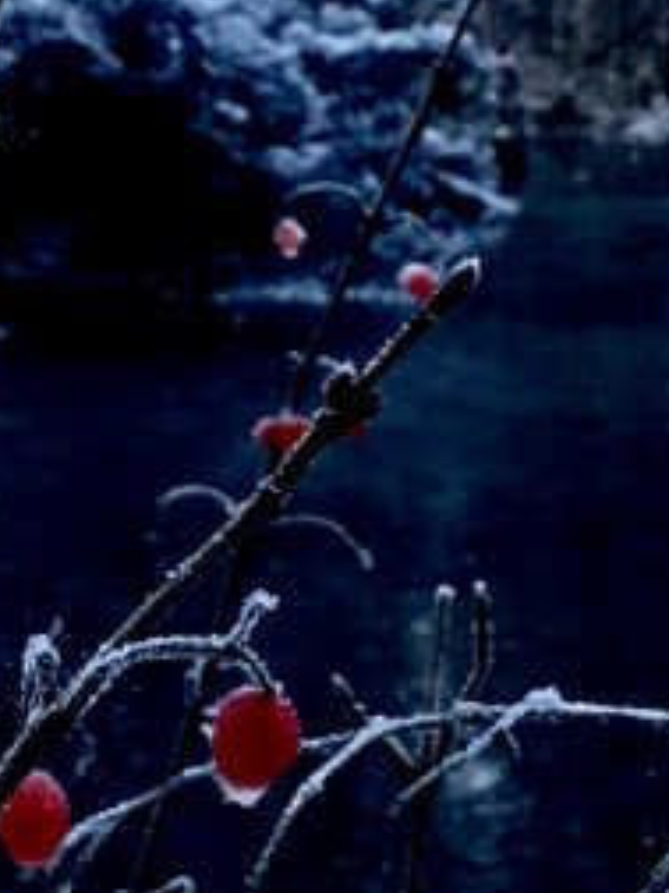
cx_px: 96
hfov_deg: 12.8
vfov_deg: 17.0
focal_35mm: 115
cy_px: 167
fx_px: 2963
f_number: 2.2
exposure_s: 1/30
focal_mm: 4.15
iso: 160
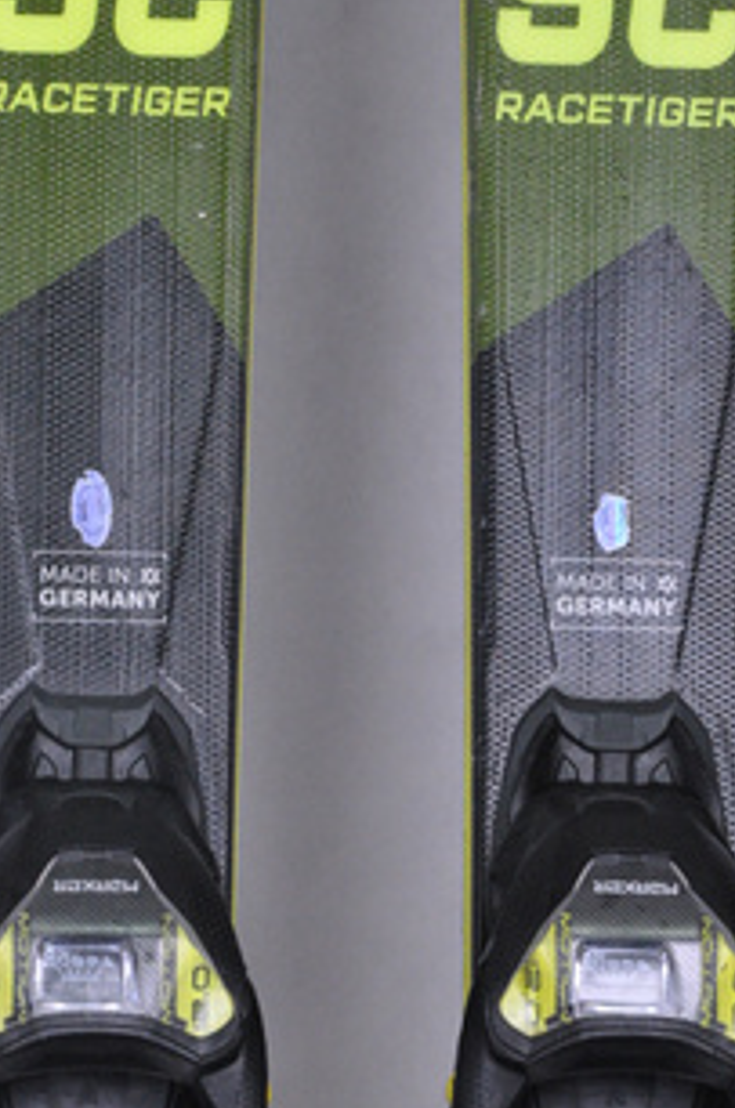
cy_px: 460
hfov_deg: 5.9
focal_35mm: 232
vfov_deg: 8.9
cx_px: 364
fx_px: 7121
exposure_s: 1/125
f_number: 9.5
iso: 3200
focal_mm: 105
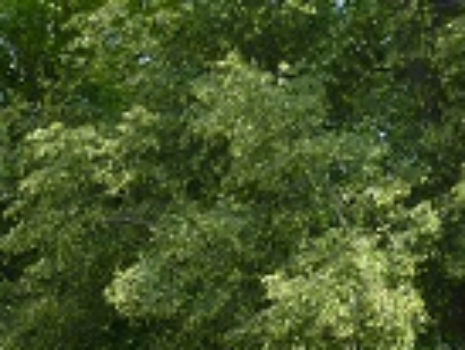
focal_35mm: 127
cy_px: 751
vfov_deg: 10.5
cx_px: -207
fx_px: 1707
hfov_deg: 14.6
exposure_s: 1/200
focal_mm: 4.7
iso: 80
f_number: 4
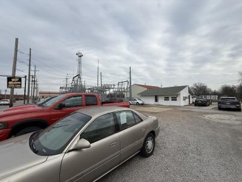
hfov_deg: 102.1
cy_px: 91
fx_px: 98
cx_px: 121
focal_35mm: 14
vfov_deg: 85.7
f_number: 2.2
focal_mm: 2.22
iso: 50
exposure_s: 1/1901
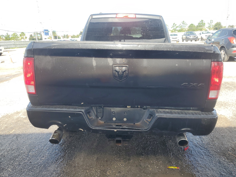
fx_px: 177
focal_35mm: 26
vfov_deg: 53.1
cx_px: 118
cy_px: 88
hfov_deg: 67.3
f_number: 1.5
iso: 50
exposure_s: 1/667
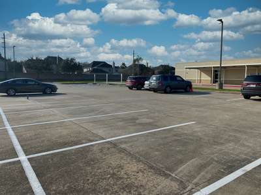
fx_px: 196
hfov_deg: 67.3
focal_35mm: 26
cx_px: 130
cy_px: 98
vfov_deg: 53.1
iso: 32
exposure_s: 1/4292
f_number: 1.8
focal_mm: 4.25
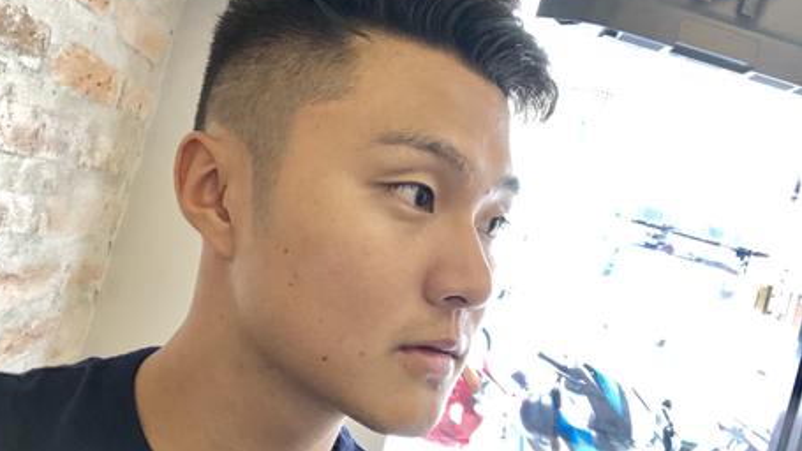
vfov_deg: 32.8
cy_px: 228
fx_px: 766
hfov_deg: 55.3
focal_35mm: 36
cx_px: 390
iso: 250
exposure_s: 1/50
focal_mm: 2.87
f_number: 2.2
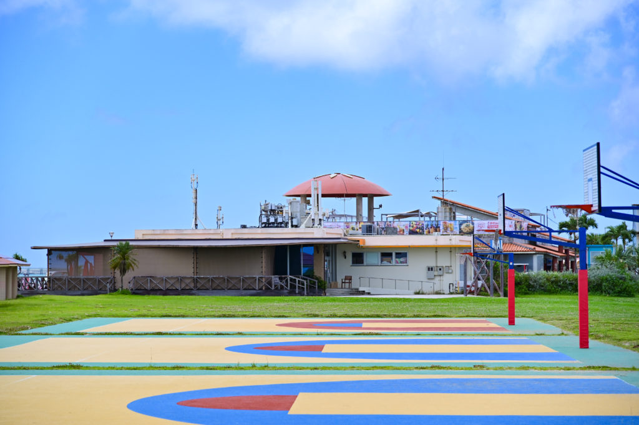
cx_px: 320
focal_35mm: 105
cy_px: 212
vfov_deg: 13.0
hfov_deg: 19.5
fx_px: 1862
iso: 100
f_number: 4
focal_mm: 105
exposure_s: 1/1000
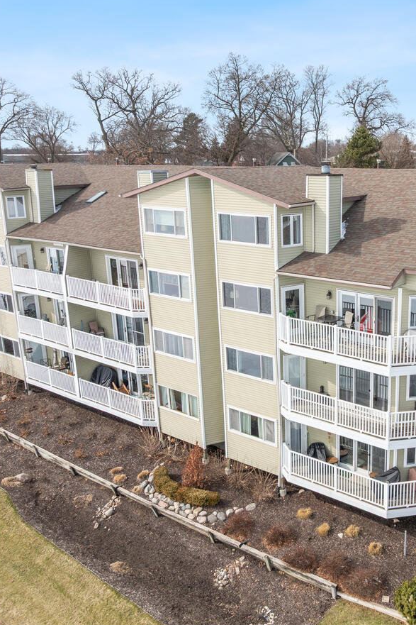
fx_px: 590
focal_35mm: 34
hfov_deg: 37.4
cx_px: 336
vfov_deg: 55.8
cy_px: 311
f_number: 2.8
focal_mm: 12.29
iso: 400
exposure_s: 1/1250
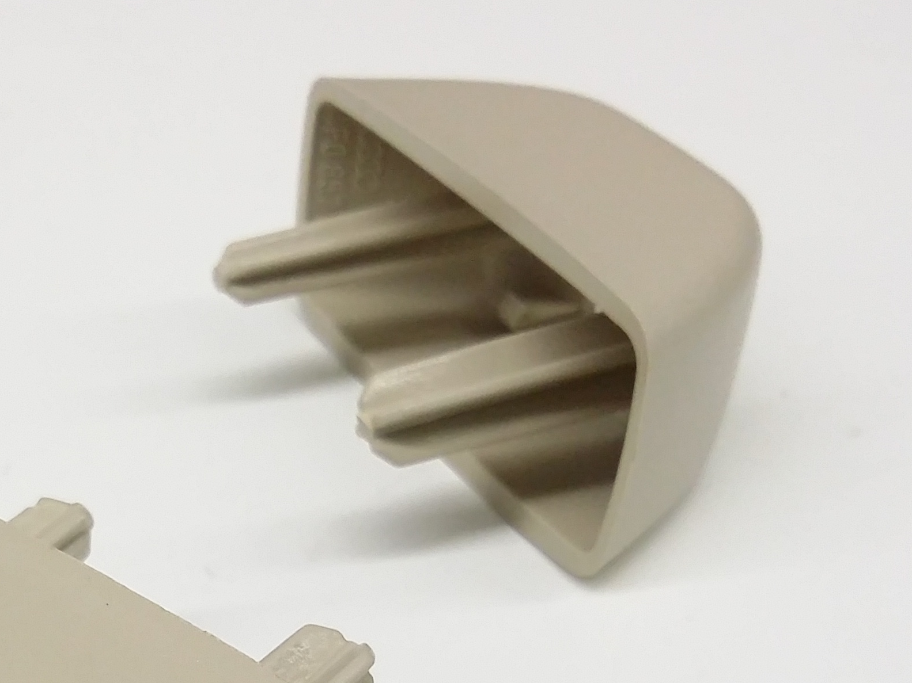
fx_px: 1739
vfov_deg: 21.5
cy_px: 671
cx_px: 186
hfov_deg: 28.8
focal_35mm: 66
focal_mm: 3.4
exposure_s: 1/17
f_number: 2.4
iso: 160
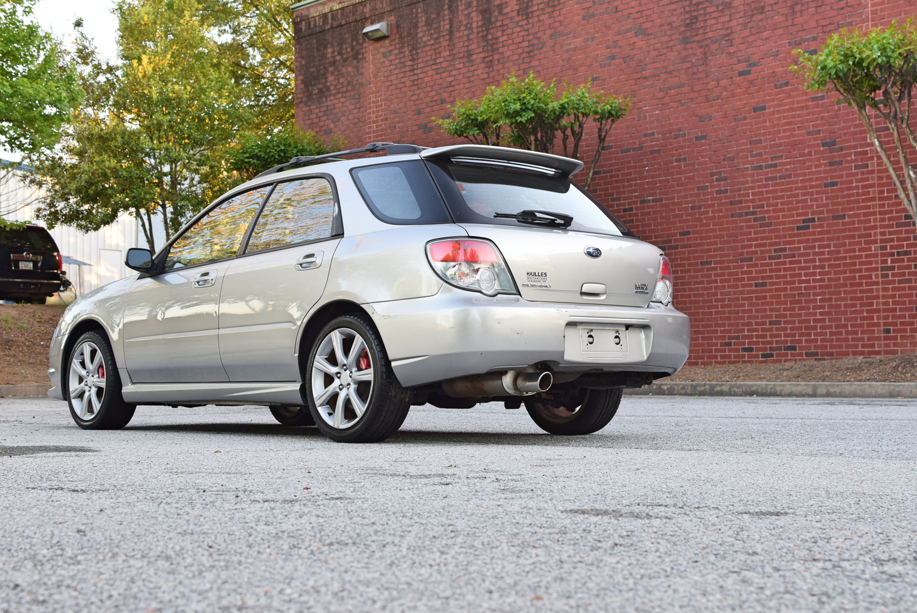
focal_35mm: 52
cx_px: 458
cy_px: 306
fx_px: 1338
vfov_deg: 25.8
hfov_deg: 37.8
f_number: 5.6
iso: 400
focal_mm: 35
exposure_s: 1/125
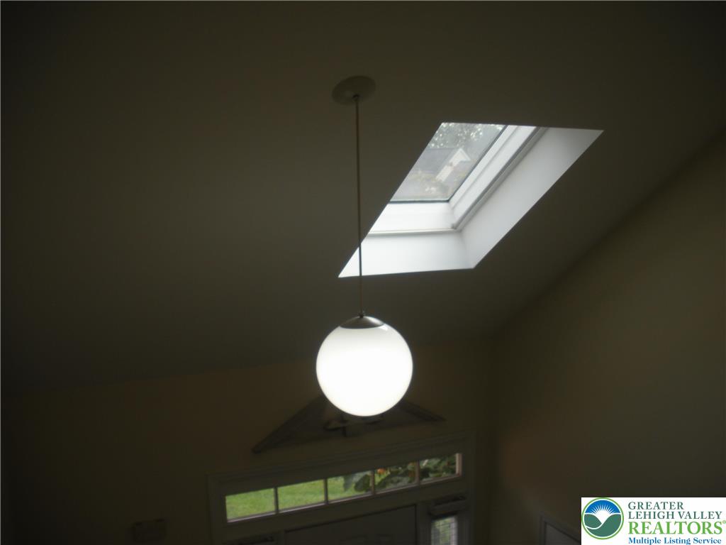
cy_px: 272
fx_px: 734
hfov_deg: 52.6
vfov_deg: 40.7
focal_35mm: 35
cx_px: 363
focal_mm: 6.3
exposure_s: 1/77.7
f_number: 3.5
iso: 64
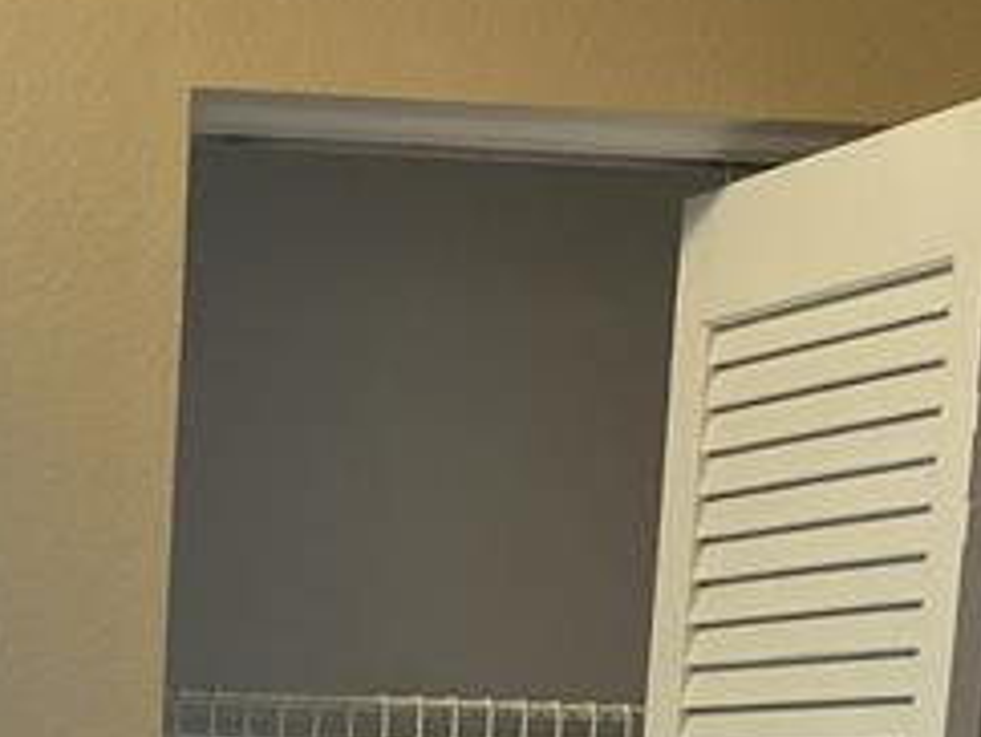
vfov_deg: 14.5
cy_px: 1235
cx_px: -118
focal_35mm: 92
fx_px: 2610
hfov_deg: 20.2
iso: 50
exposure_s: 1/60
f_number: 1.8
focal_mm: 3
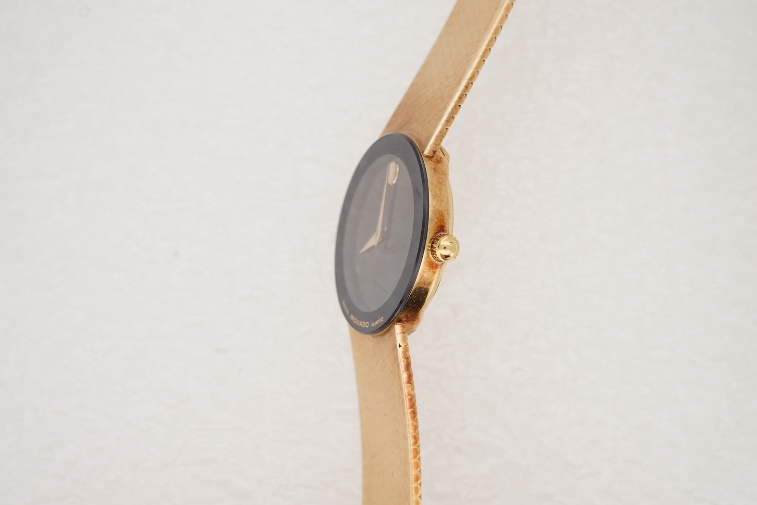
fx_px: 946
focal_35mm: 45
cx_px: 378
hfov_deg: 43.6
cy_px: 252
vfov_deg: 29.9
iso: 160
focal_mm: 30
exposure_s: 1/160
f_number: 22
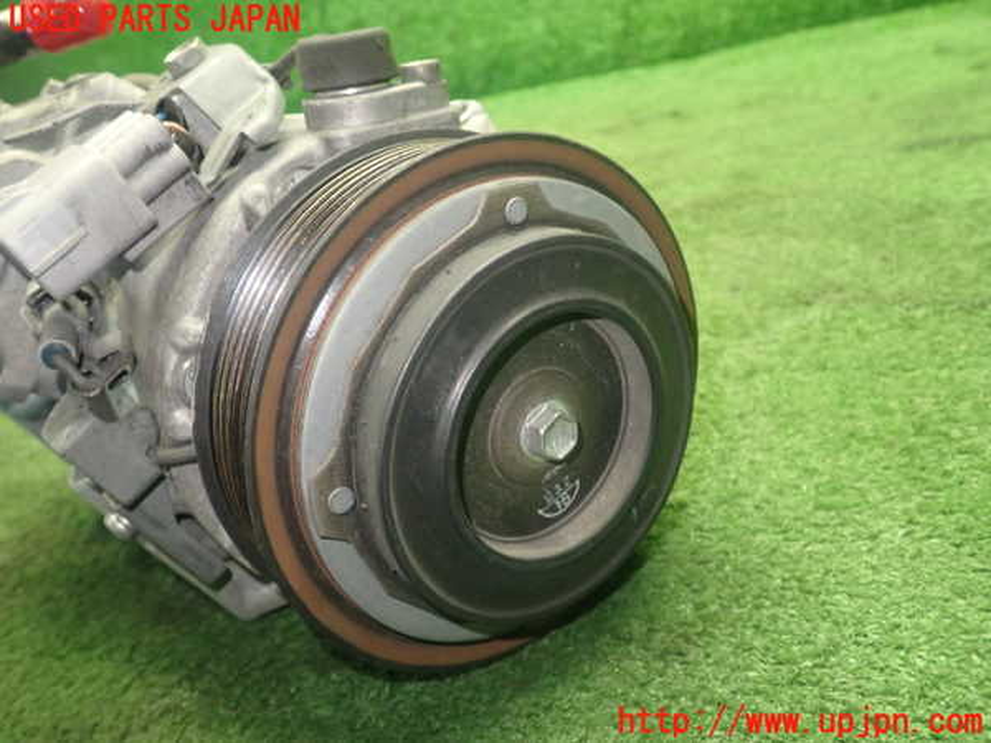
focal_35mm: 30
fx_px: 859
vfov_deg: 46.8
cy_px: 372
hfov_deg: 60.0
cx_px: 496
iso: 320
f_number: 2.3
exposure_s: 1/30
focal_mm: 5.4
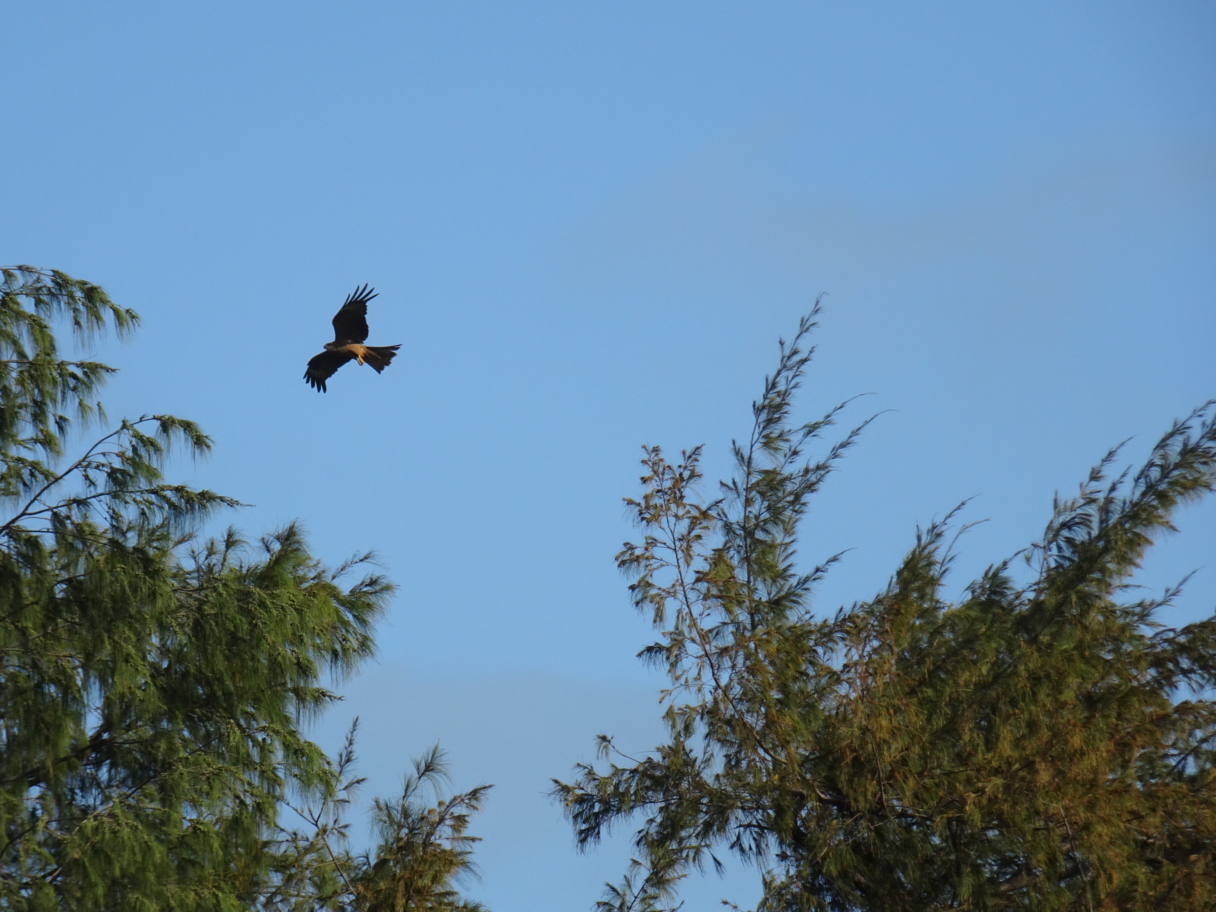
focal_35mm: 327
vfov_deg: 4.5
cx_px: 488
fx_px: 11487
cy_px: 421
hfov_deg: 6.1
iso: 80
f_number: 6.3
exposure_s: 1/400
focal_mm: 44.78
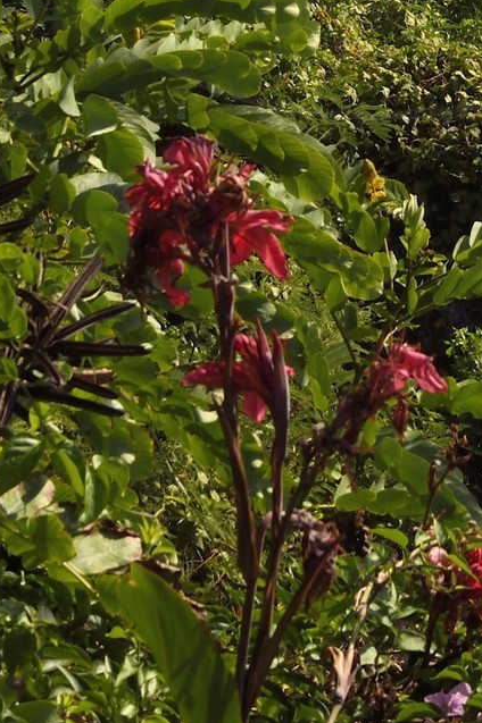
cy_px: -349
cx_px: 375
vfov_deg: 11.6
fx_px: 3418
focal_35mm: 170
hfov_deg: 8.1
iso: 200
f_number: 14
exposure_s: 1/250
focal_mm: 45
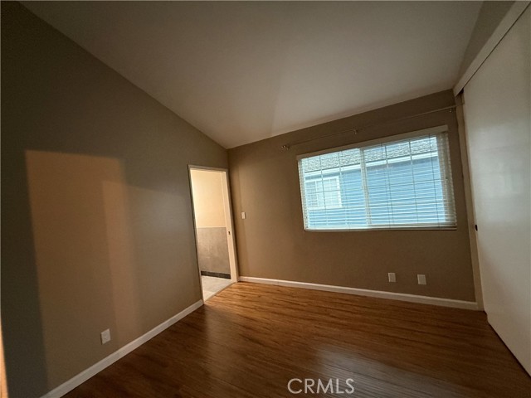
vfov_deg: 85.7
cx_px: 266
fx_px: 215
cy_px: 199
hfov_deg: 102.1
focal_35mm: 14
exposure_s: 1/60
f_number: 2.2
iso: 500
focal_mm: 2.22
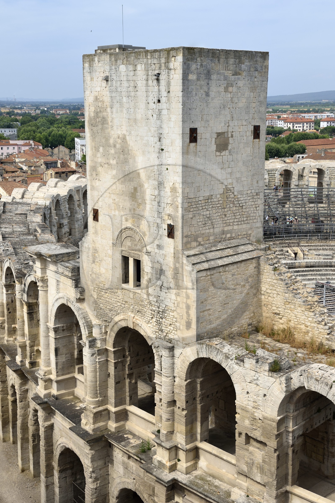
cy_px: 252
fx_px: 698
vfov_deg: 39.6
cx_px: 168
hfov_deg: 27.0
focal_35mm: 50
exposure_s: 1/250
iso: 200
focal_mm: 50
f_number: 13
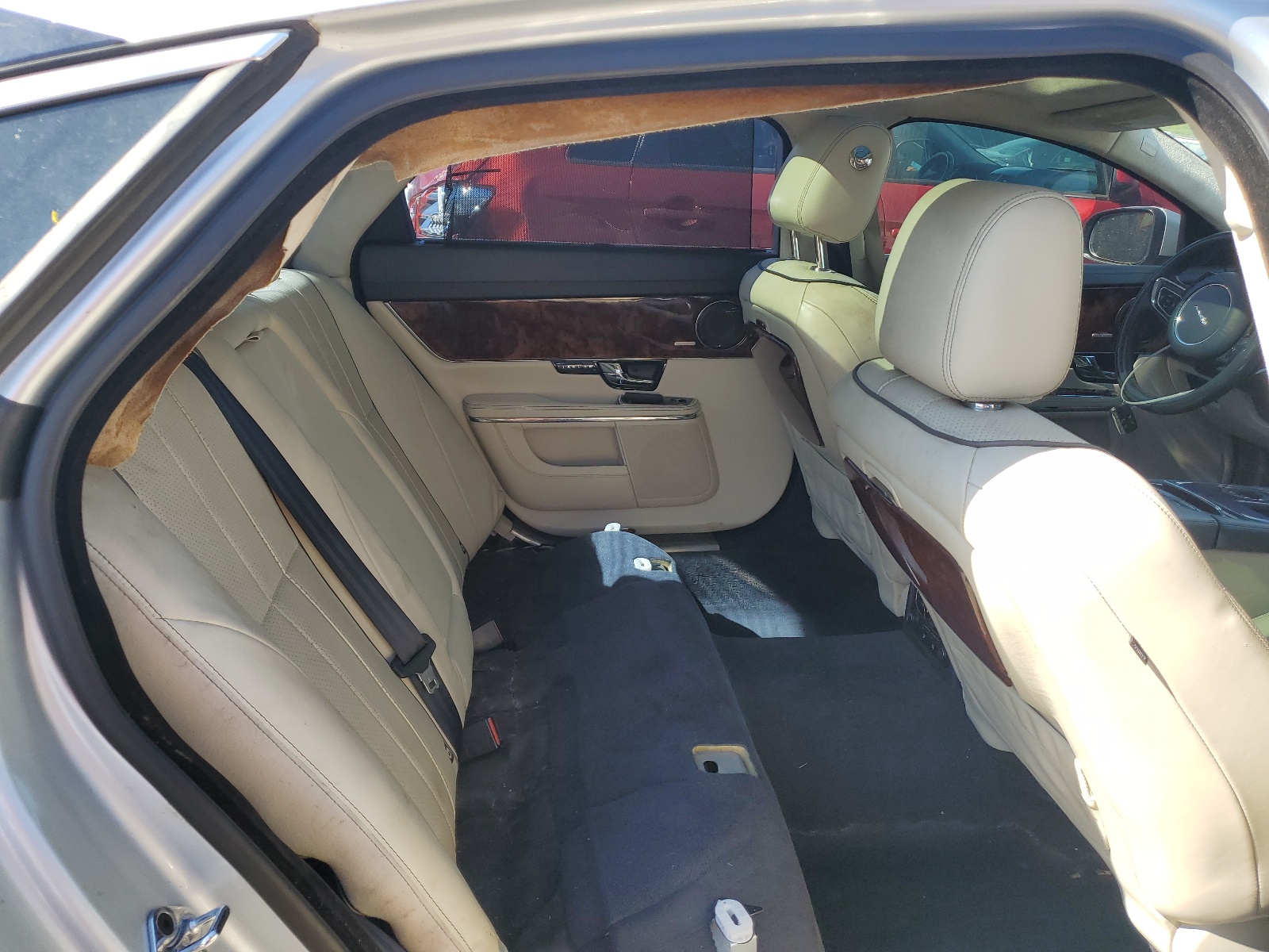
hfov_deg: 67.3
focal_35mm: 26
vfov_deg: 53.1
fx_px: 953
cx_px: 634
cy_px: 476
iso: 50
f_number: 1.5
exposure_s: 1/588
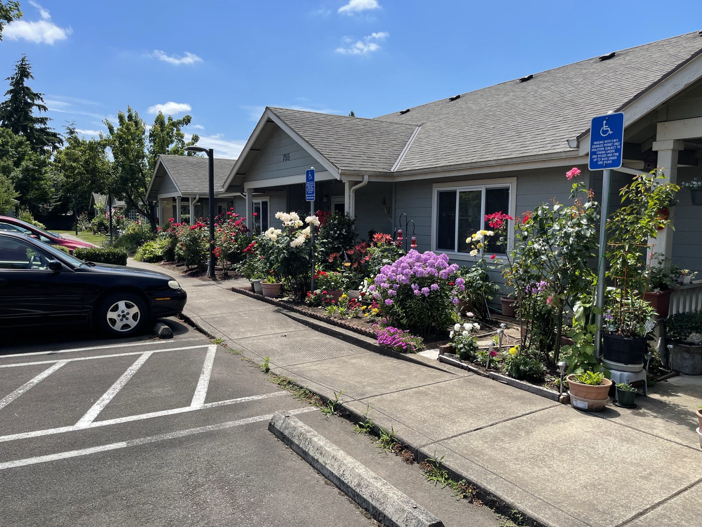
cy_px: 264
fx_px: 527
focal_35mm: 26
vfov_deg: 53.1
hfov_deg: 67.3
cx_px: 351
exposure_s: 1/2545
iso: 32
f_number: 1.6
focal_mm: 5.1
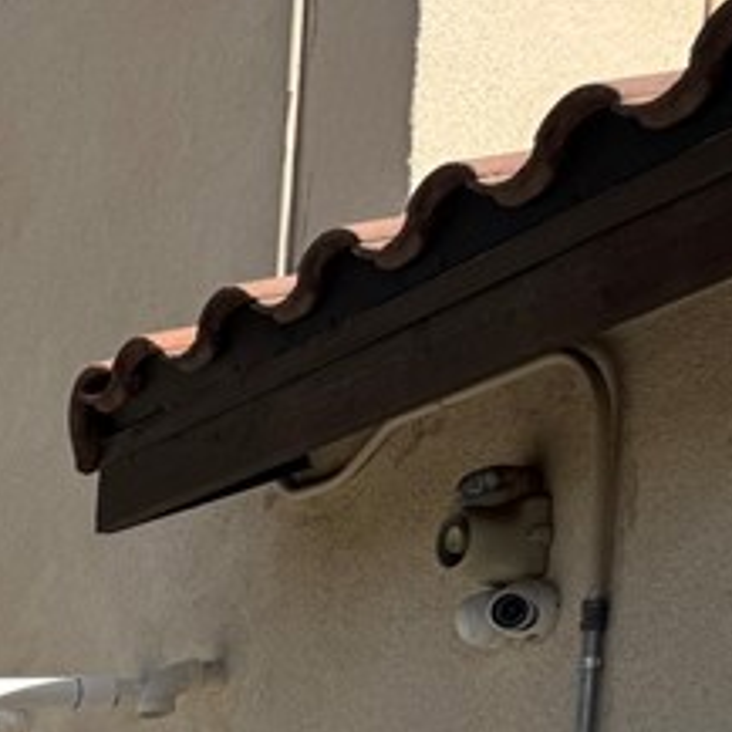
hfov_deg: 13.7
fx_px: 2392
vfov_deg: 15.7
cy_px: 1171
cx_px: -887
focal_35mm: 100
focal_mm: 6.76
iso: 80
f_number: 1.78
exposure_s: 1/9009
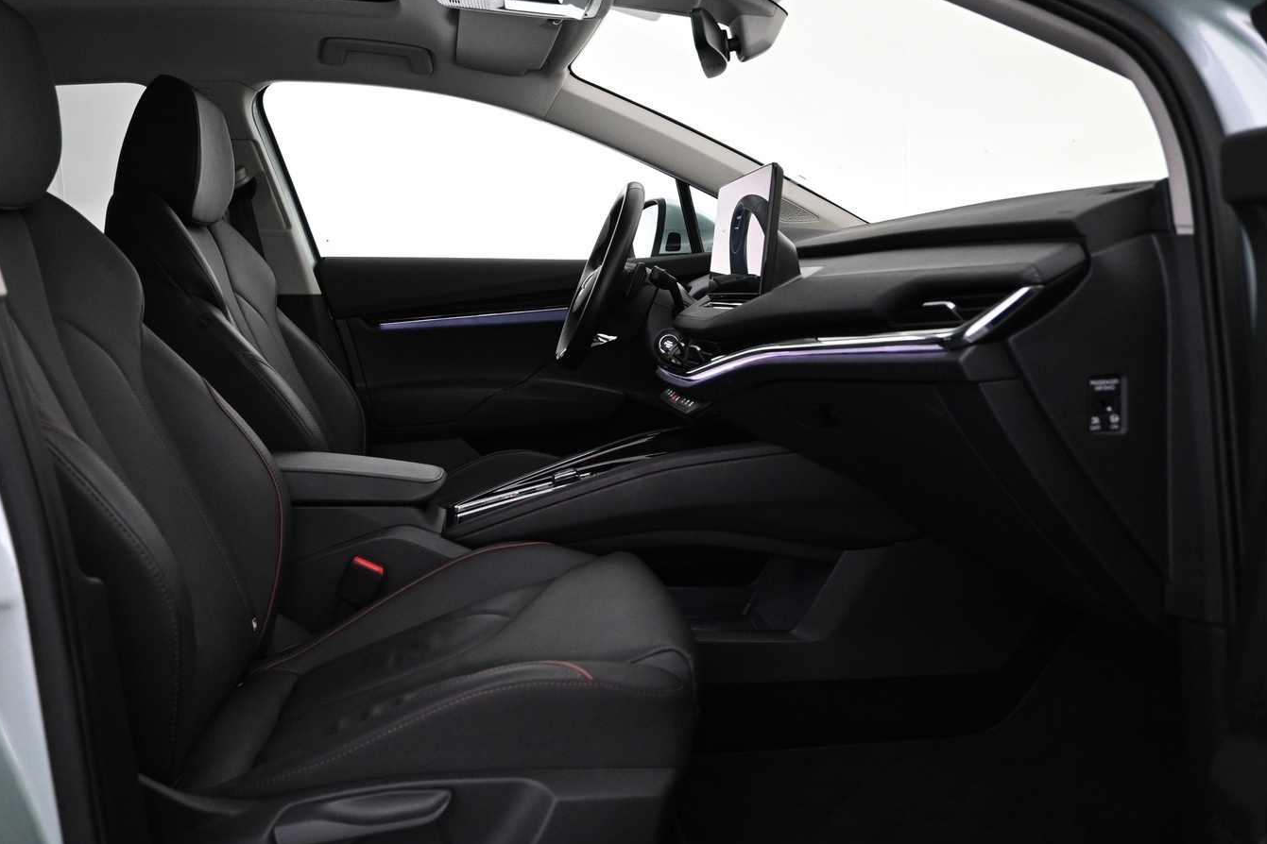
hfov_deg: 63.6
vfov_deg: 44.9
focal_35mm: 29
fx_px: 1021
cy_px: 384
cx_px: 579
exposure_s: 1/50
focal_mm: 16
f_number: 3.5
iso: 1600
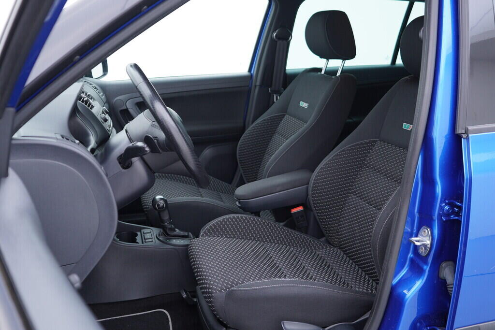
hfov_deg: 53.1
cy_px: 165
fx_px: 495
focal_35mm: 36
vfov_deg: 36.9
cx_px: 248
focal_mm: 24
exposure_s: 1/40
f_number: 2.8
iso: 200
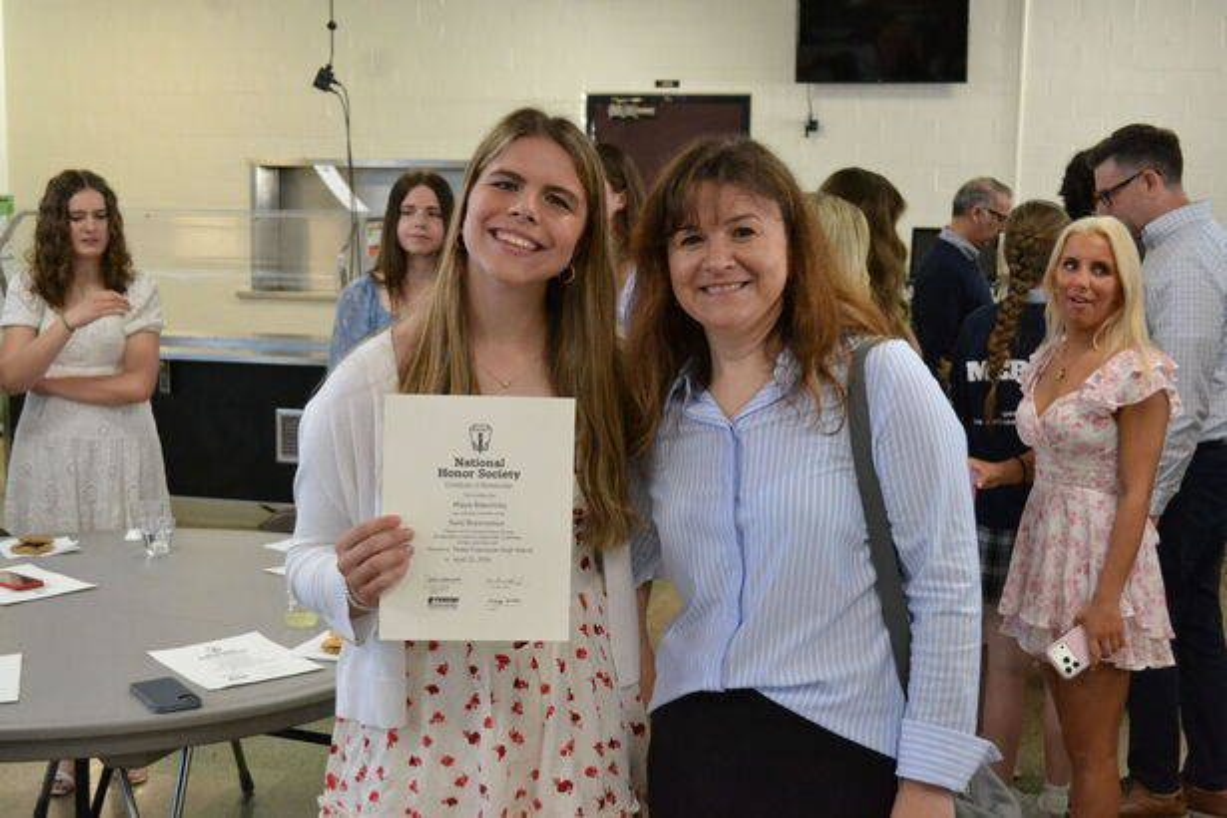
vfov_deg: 28.1
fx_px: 1636
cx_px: 614
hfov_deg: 41.1
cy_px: 409
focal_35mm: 48
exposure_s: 1/320
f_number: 4.8
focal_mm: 32
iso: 3200
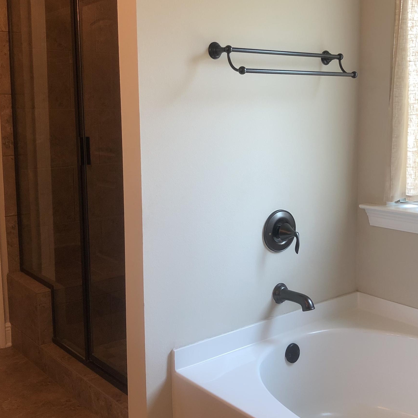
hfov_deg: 39.1
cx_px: 226
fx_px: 587
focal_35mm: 43
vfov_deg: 39.1
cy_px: 183
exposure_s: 1/30
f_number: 1.8
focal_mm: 3.99
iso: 32
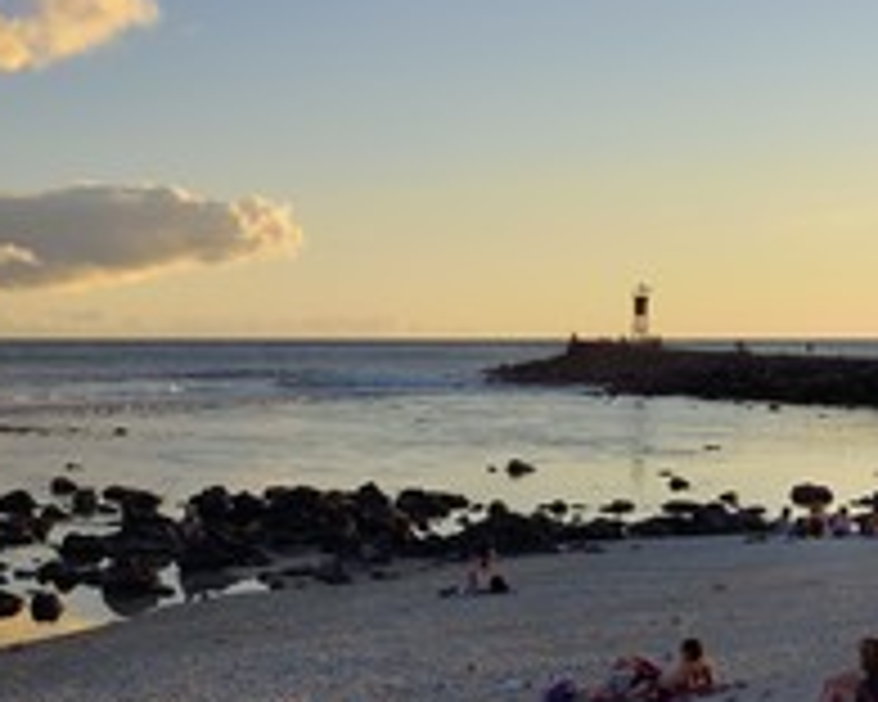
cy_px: 531
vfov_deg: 19.8
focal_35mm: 77
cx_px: 311
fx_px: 2001
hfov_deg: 24.7
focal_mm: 38
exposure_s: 1/160
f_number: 14
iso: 200
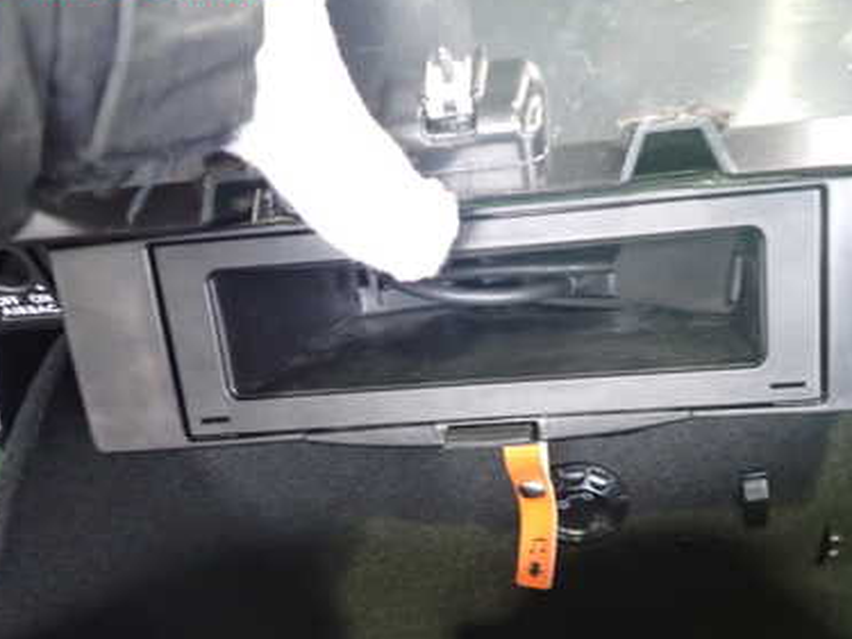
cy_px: 464
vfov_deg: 35.3
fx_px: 984
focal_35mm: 40
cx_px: 538
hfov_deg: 46.4
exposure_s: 1/30
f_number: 2
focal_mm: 4.5
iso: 800
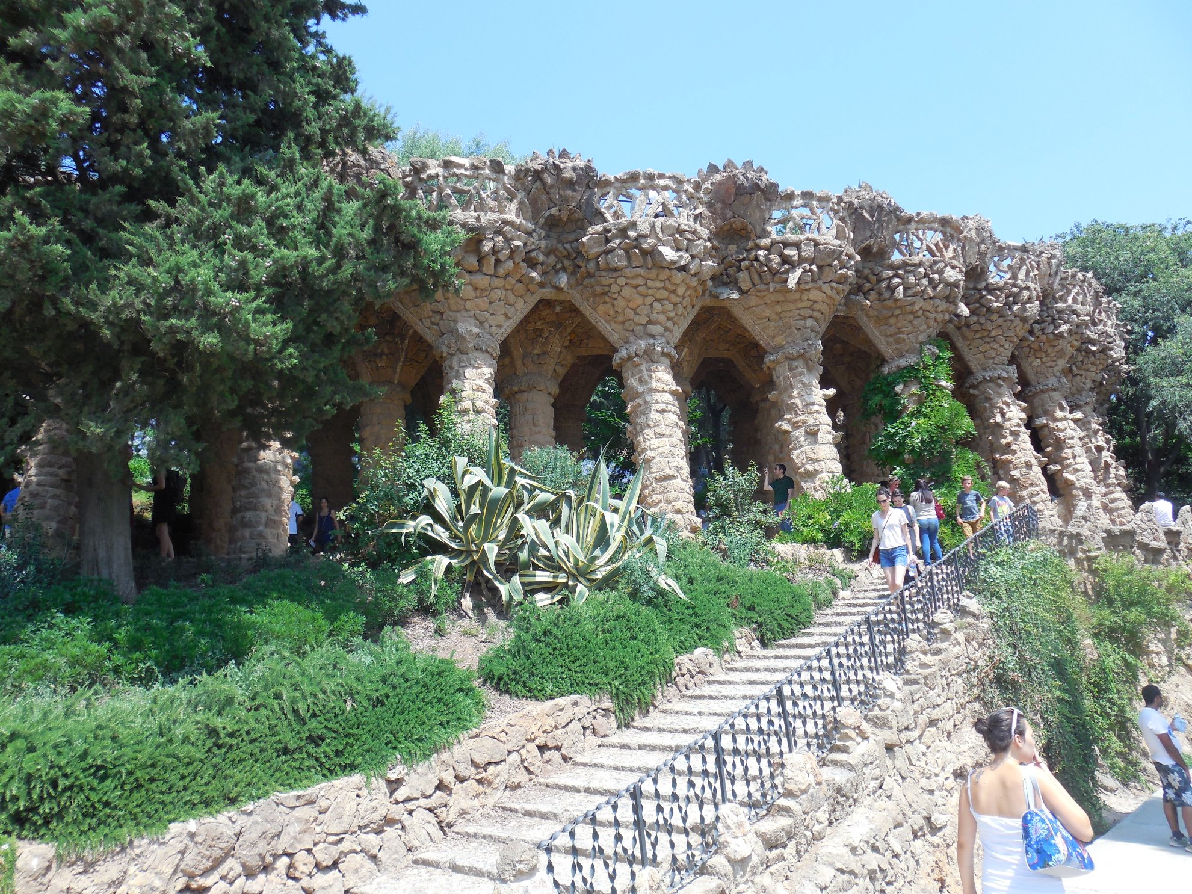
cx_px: 596
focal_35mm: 26
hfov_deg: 67.3
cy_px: 447
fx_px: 895
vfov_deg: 53.1
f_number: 3.5
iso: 125
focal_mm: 4.6
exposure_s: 1/500
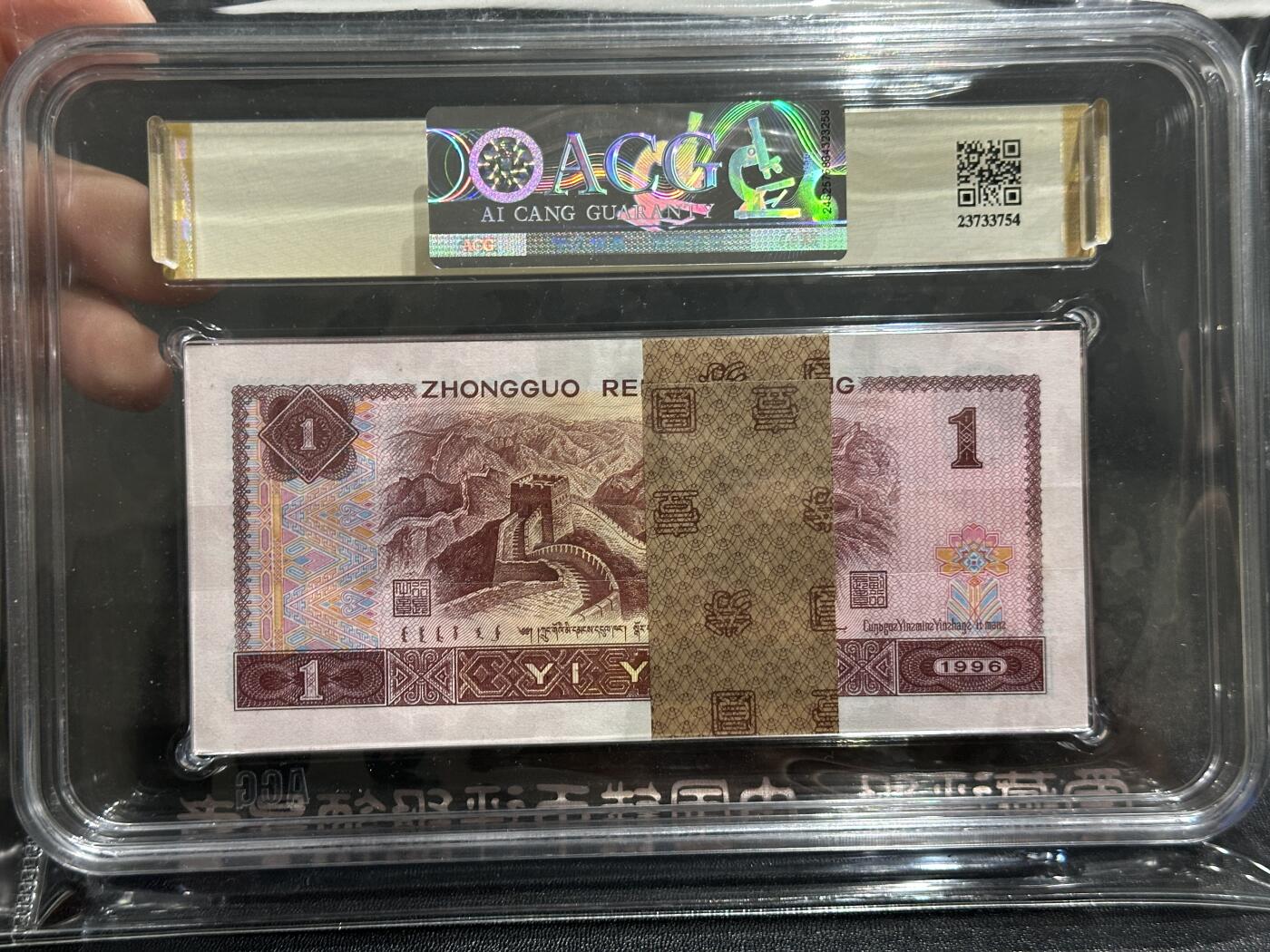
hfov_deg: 39.7
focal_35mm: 48
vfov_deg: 30.3
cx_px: 635
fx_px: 1761
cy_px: 476
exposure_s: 1/50
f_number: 1.78
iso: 200
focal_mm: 6.86
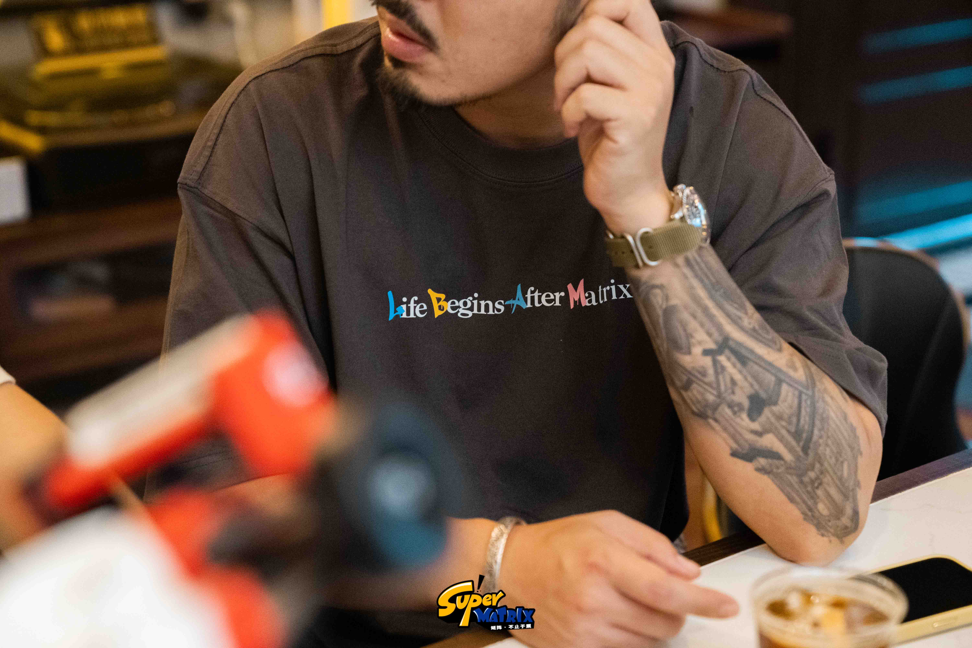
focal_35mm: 68
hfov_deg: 29.7
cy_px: 324
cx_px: 486
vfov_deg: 20.0
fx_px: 1836
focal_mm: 68
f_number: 3.2
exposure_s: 1/60
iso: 12800
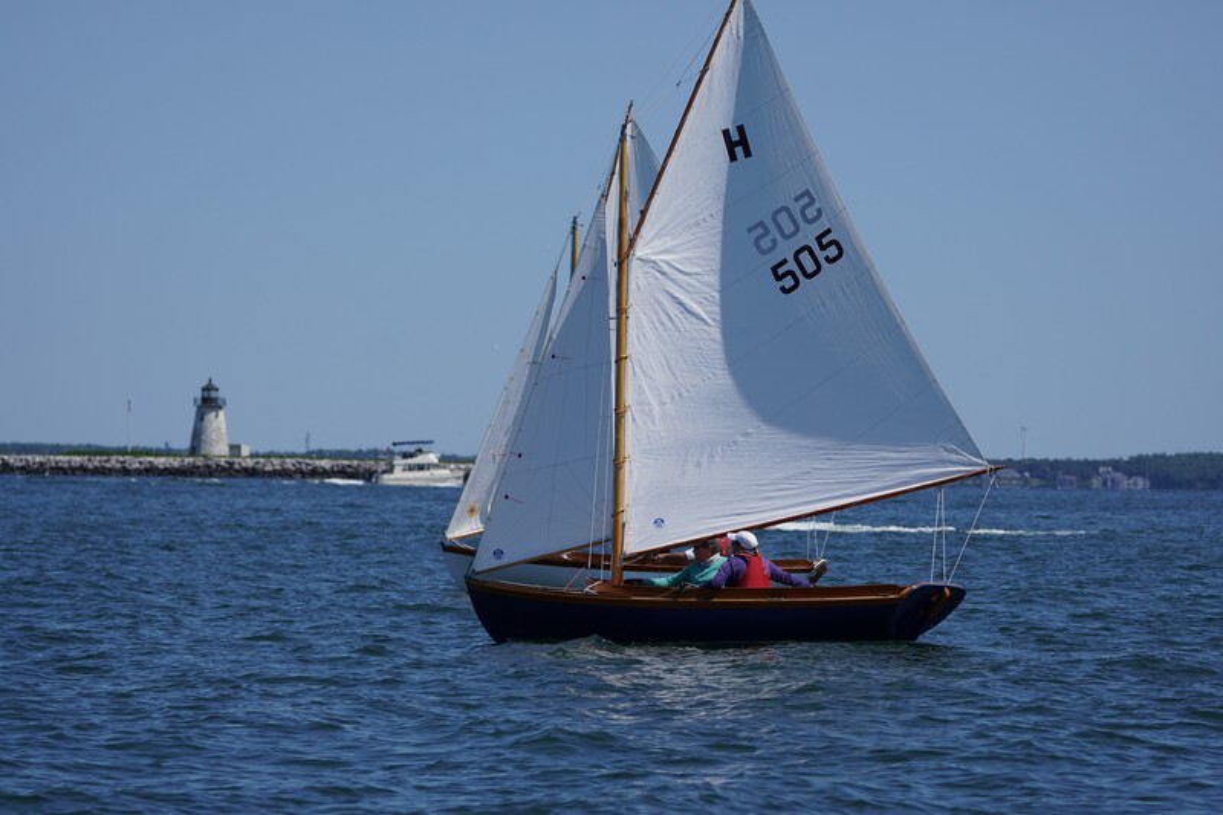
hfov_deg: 9.2
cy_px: 408
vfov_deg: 6.1
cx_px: 612
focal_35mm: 225
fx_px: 7642
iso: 100
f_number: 5
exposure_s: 1/1250
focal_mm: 150
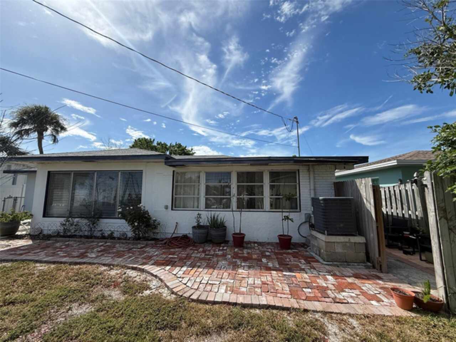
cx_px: 228
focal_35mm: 14
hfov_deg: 102.1
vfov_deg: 85.7
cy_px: 171
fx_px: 184
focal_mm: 2.22
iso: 50
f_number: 2.2
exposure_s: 1/2611
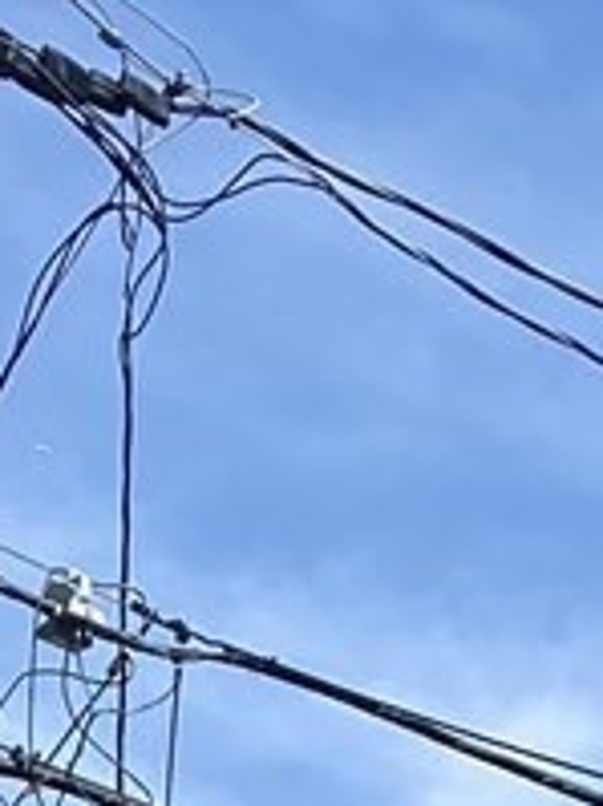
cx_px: 279
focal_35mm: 201
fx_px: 4673
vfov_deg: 7.4
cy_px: 3102
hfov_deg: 7.4
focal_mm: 4.25
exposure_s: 1/1678
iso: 32
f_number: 1.8
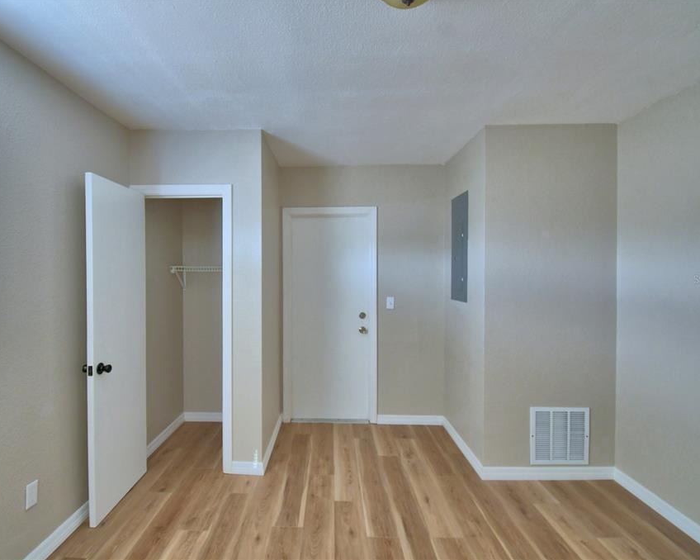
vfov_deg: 77.0
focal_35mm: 17
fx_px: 352
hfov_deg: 89.4
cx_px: 318
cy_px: 279
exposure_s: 1/30
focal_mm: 10
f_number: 4.5
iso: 500
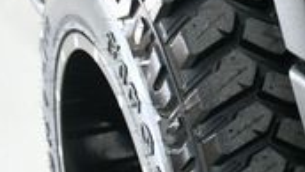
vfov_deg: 6.4
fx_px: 1513
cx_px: 562
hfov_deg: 10.7
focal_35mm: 187
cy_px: -131
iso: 3200
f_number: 4
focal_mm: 32
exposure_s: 1/125
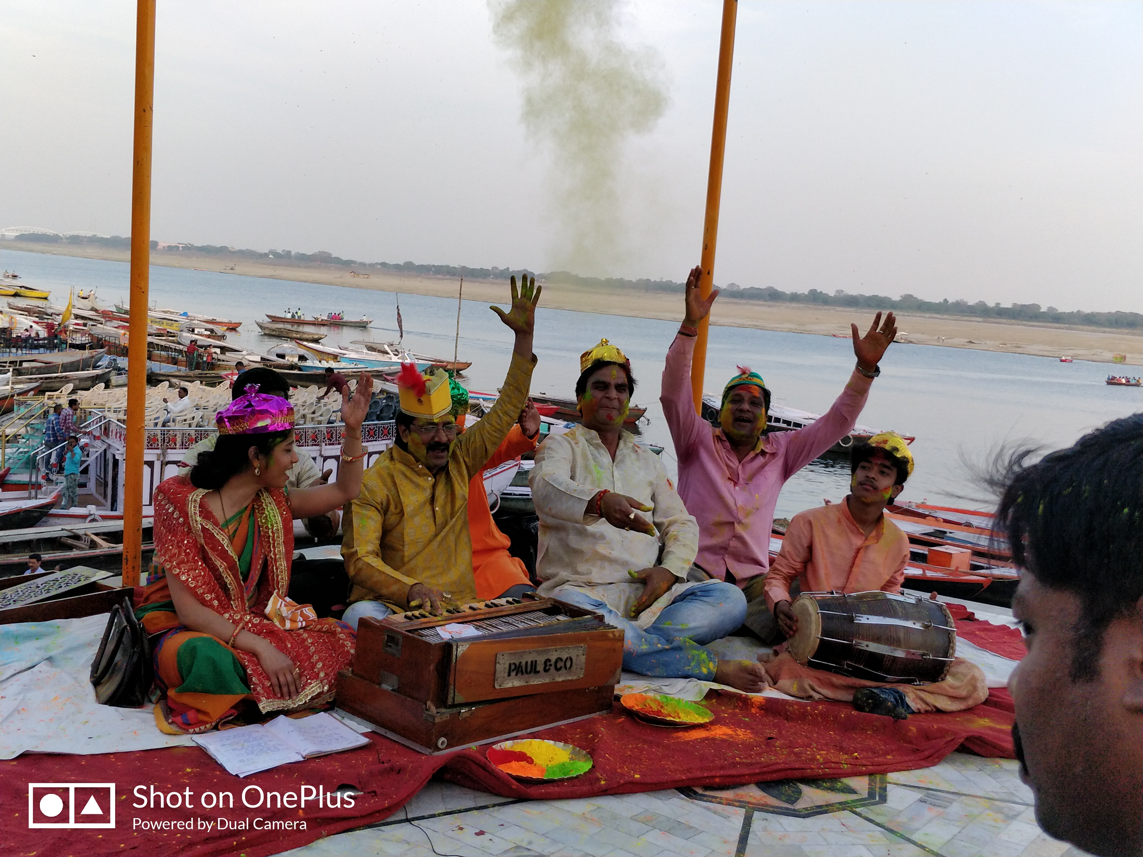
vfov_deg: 56.8
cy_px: 428
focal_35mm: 24
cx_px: 572
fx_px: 792
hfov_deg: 71.6
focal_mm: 4.1
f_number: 1.7
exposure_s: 1/723
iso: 200
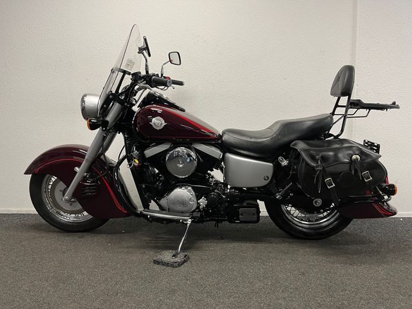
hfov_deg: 67.3
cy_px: 154
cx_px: 206
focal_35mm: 26
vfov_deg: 53.1
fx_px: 309
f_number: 1.6
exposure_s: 1/50
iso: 80
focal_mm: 5.1
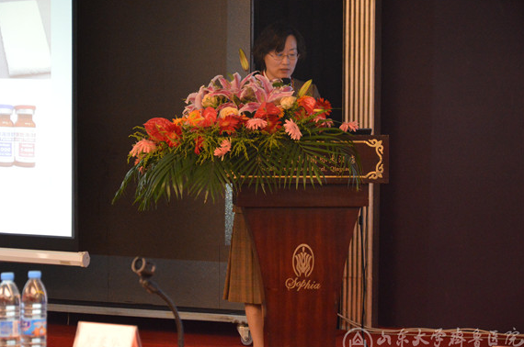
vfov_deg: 9.6
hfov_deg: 14.5
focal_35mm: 142
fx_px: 2063
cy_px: 176
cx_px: 249
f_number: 5.6
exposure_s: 1/60
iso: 3200
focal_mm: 90
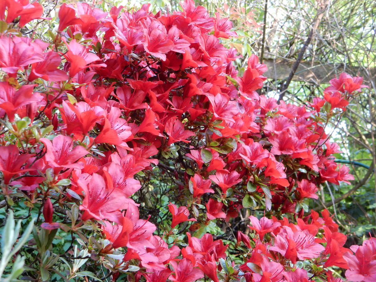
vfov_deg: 28.6
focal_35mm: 51
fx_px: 554
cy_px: 141
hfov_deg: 37.5
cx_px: 188
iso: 160
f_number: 4.5
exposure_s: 1/30
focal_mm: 9
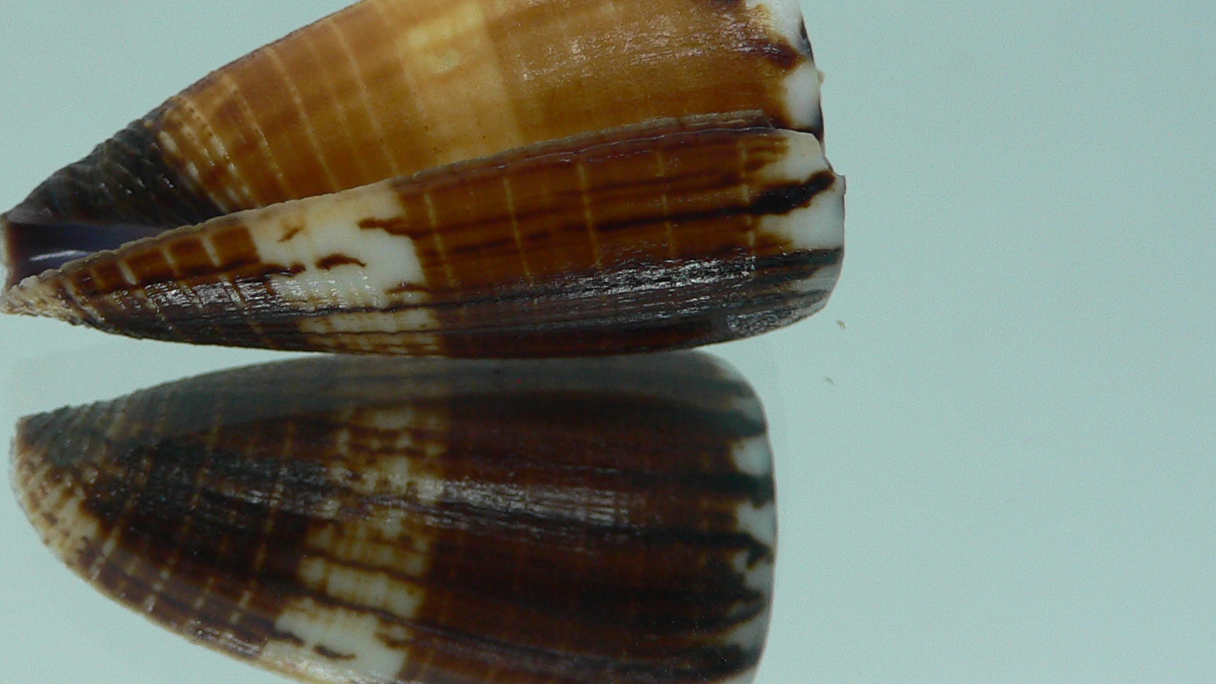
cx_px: 423
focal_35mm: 54
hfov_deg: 38.1
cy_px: 254
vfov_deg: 22.2
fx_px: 1741
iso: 100
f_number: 2.8
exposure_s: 1/60
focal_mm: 4.6
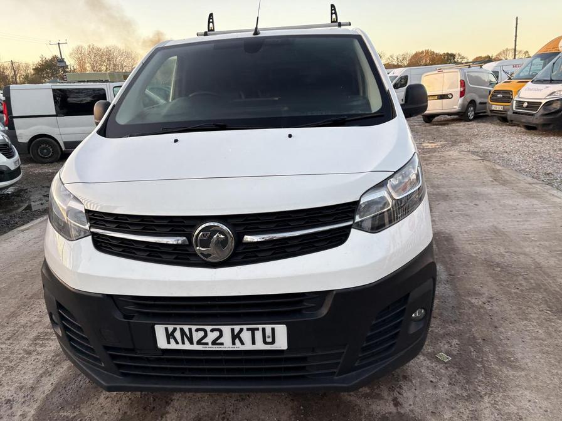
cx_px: 281
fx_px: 422
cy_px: 210
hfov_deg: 67.3
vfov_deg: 53.1
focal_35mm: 26
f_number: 1.6
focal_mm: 5.96
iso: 40
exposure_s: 1/174
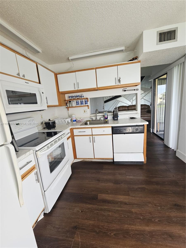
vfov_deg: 106.2
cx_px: 93
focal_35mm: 13
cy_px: 124
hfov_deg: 89.9
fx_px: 93
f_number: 2.2
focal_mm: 2.2
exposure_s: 1/77
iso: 80
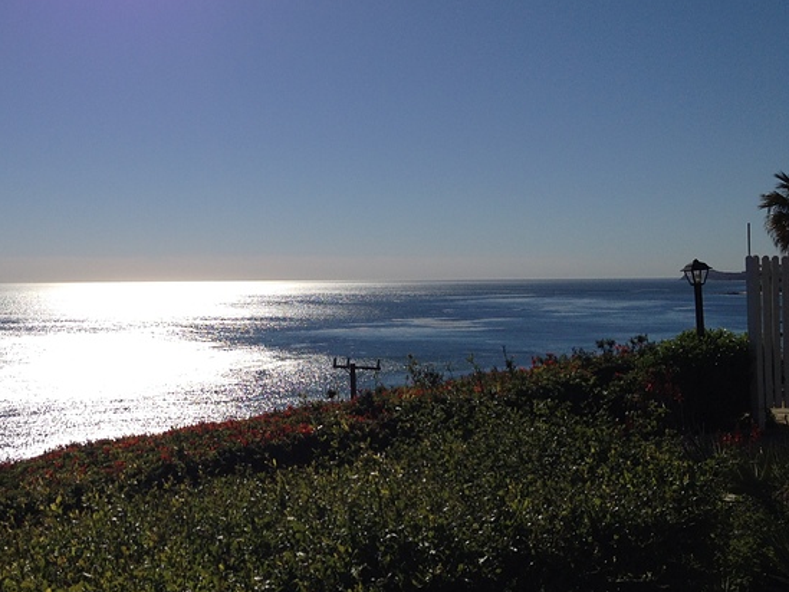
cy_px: 295
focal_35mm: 50
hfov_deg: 37.6
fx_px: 1140
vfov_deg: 29.1
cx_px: 236
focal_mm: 4.28
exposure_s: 1/6944
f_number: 2.4
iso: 50
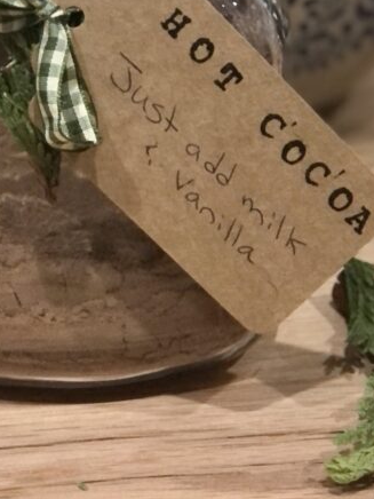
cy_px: 134
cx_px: 231
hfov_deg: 11.1
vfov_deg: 14.7
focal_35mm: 134
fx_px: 1930
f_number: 2.8
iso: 500
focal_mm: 6.6
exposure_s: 1/30
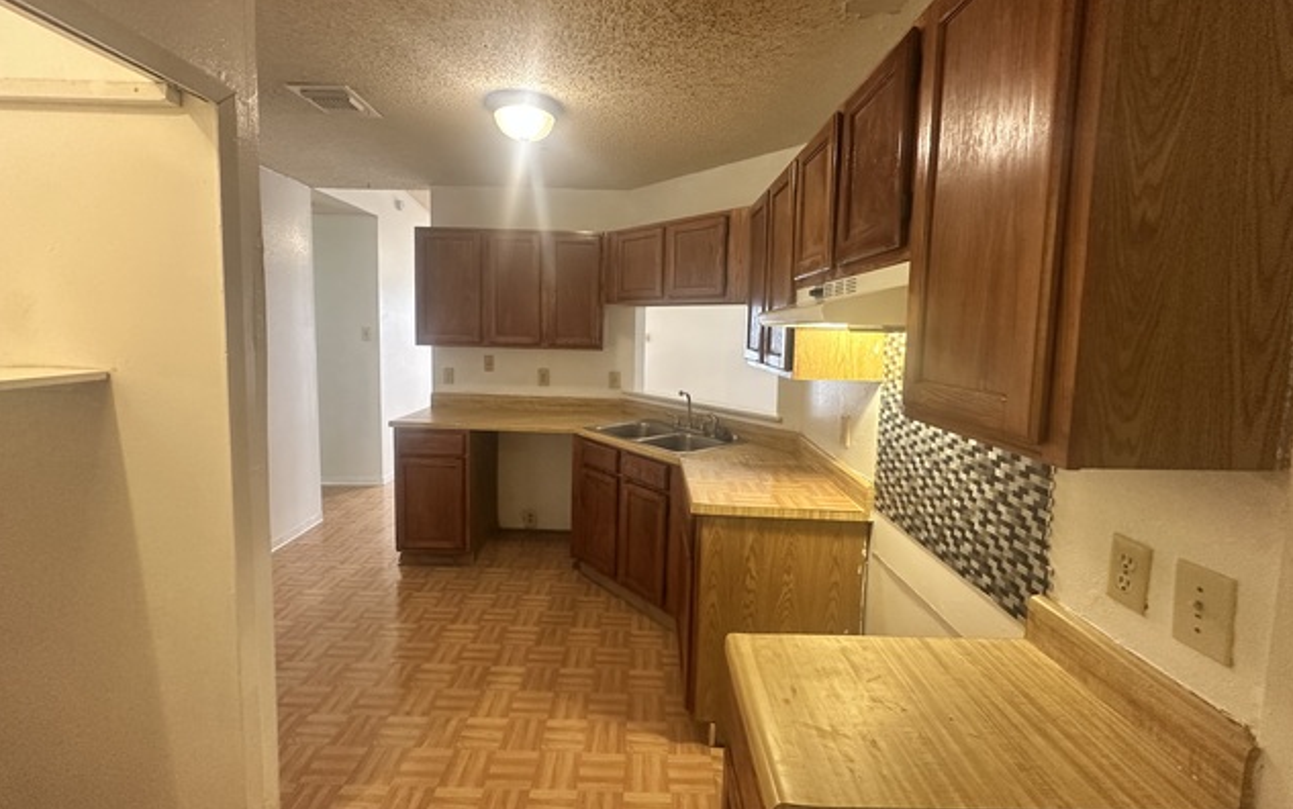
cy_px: 372
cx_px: 650
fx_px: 529
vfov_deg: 74.7
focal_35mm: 15
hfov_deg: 101.4
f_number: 2.2
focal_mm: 2.22
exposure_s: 1/60
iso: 320
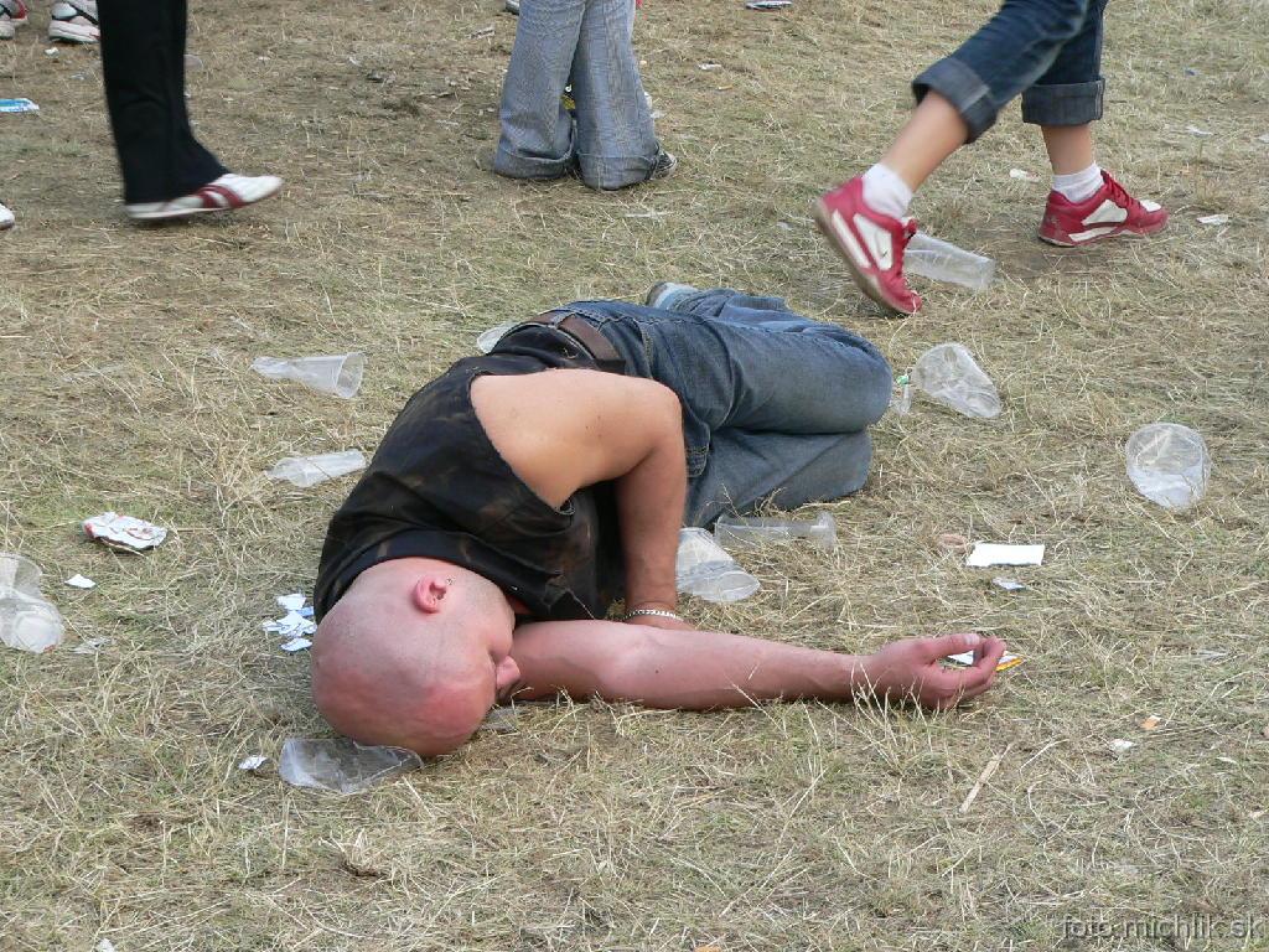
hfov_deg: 25.0
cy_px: 476
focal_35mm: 78
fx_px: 2859
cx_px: 634
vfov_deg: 18.9
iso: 100
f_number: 4
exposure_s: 1/160
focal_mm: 12.9
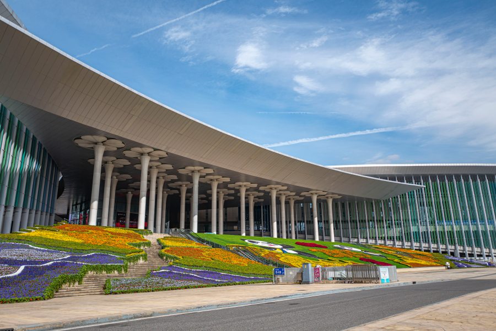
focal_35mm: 28
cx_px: 248
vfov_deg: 46.4
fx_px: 386
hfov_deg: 65.5
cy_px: 166
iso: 100
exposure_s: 1/5000
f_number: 1.7
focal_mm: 28
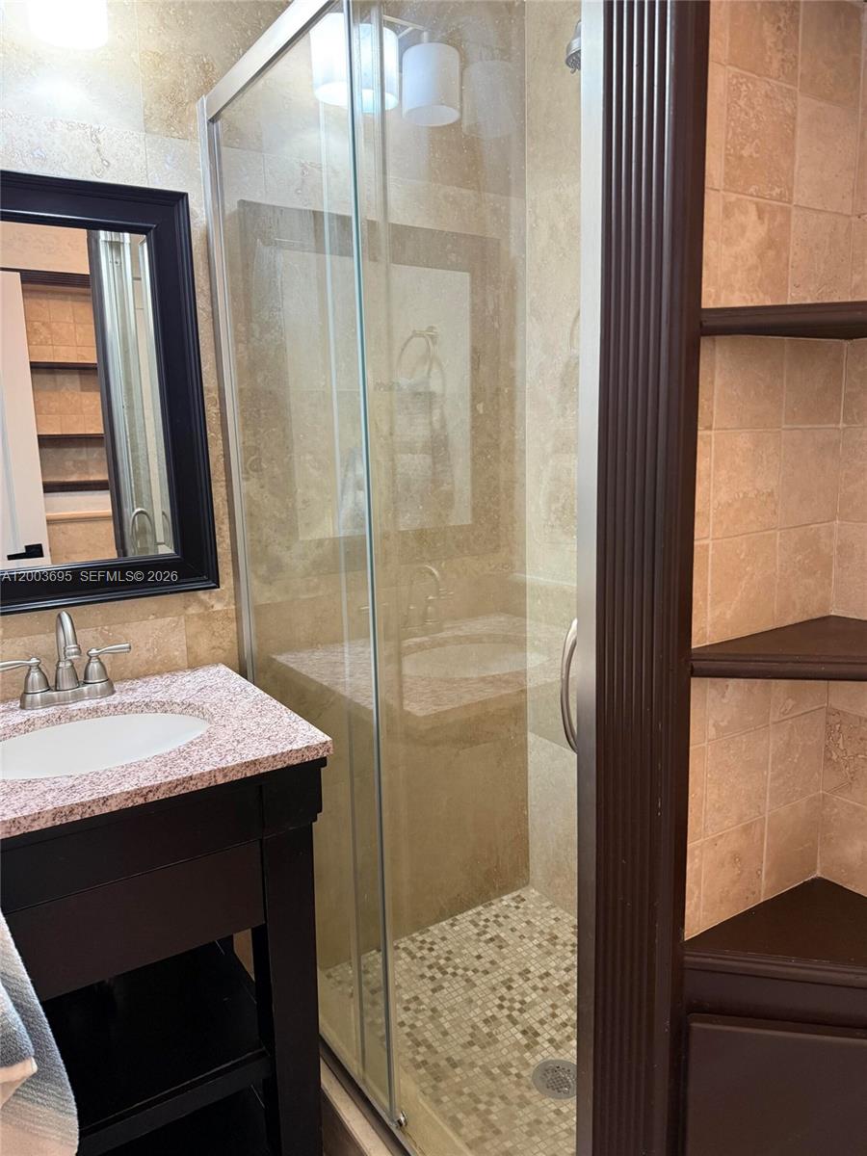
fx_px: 801
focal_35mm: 24
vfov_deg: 71.6
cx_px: 434
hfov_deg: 56.8
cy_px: 578
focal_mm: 6.76
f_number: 1.78
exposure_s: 1/60
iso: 320
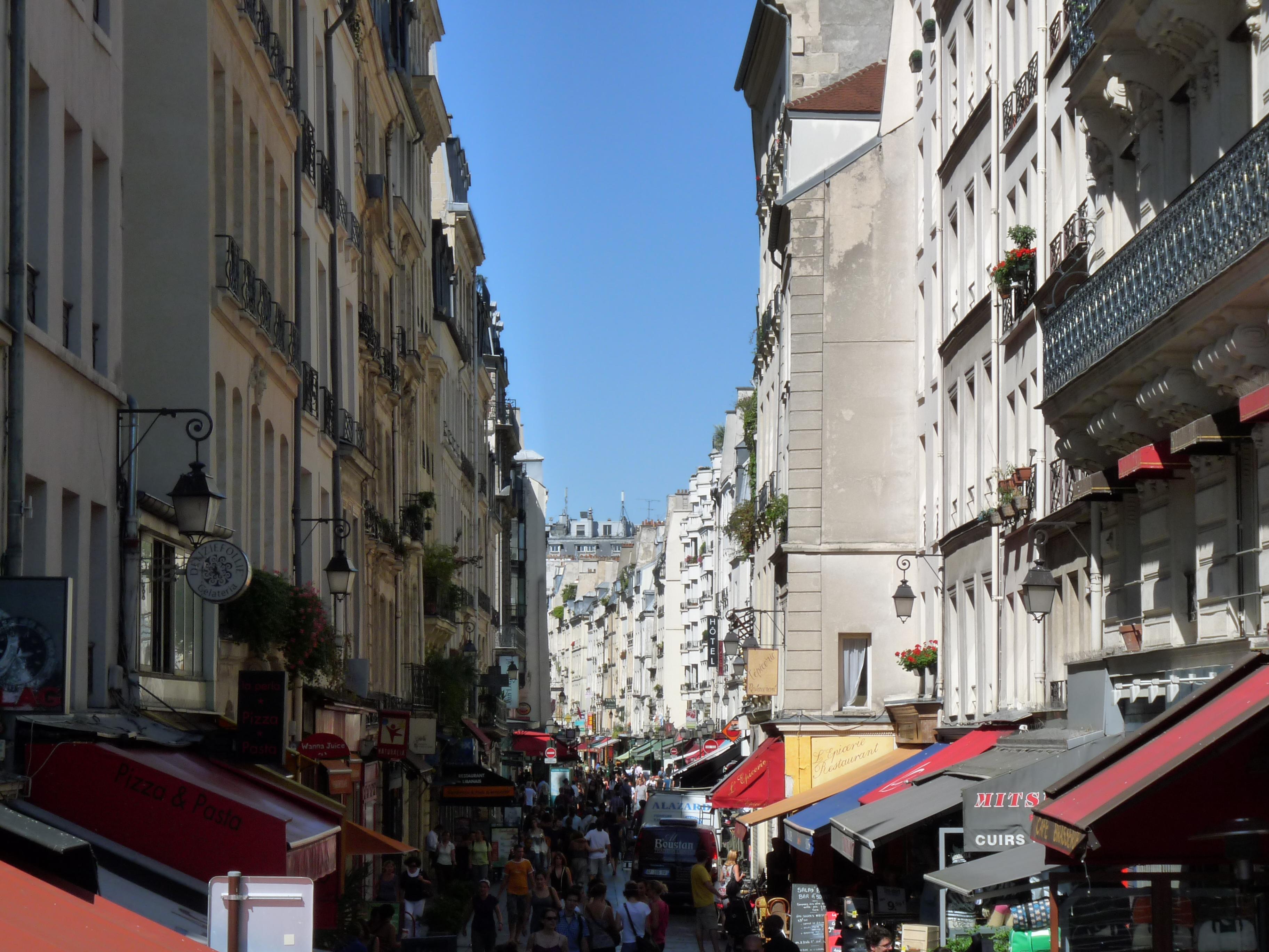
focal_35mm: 94
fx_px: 3446
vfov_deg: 15.7
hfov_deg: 20.9
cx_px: 634
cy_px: 476
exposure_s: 1/400
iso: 160
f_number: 8
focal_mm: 16.7
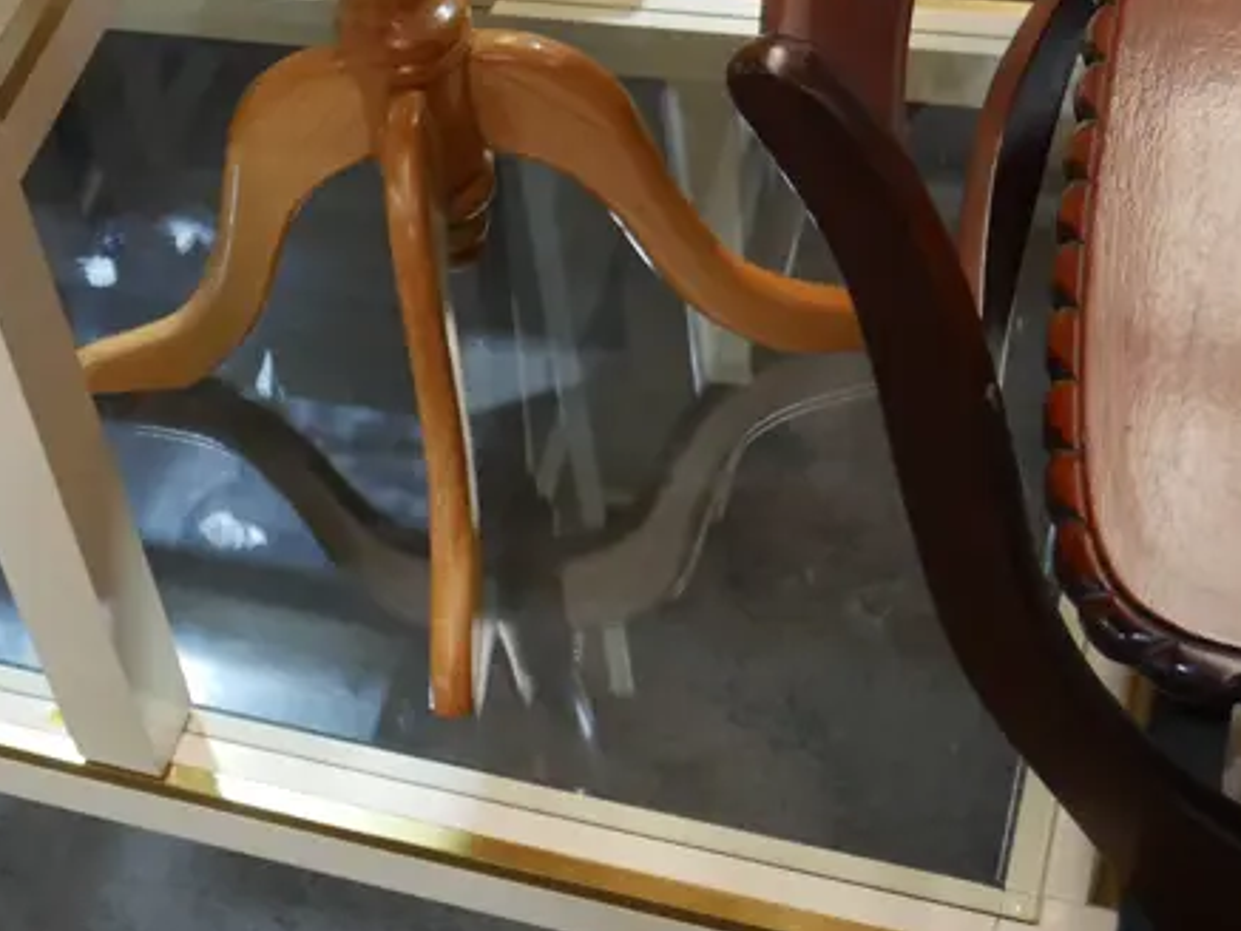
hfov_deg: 24.2
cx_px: -142
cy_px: 98
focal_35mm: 75
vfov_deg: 19.3
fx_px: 2690
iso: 640
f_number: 3.6
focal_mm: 16
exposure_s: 1/60
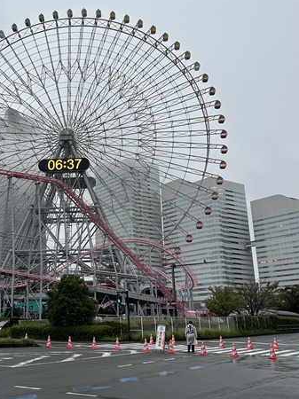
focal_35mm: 41
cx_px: 80
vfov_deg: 45.7
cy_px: 179
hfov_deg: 34.5
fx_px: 473
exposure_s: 1/192
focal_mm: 6.86
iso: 64
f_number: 1.78
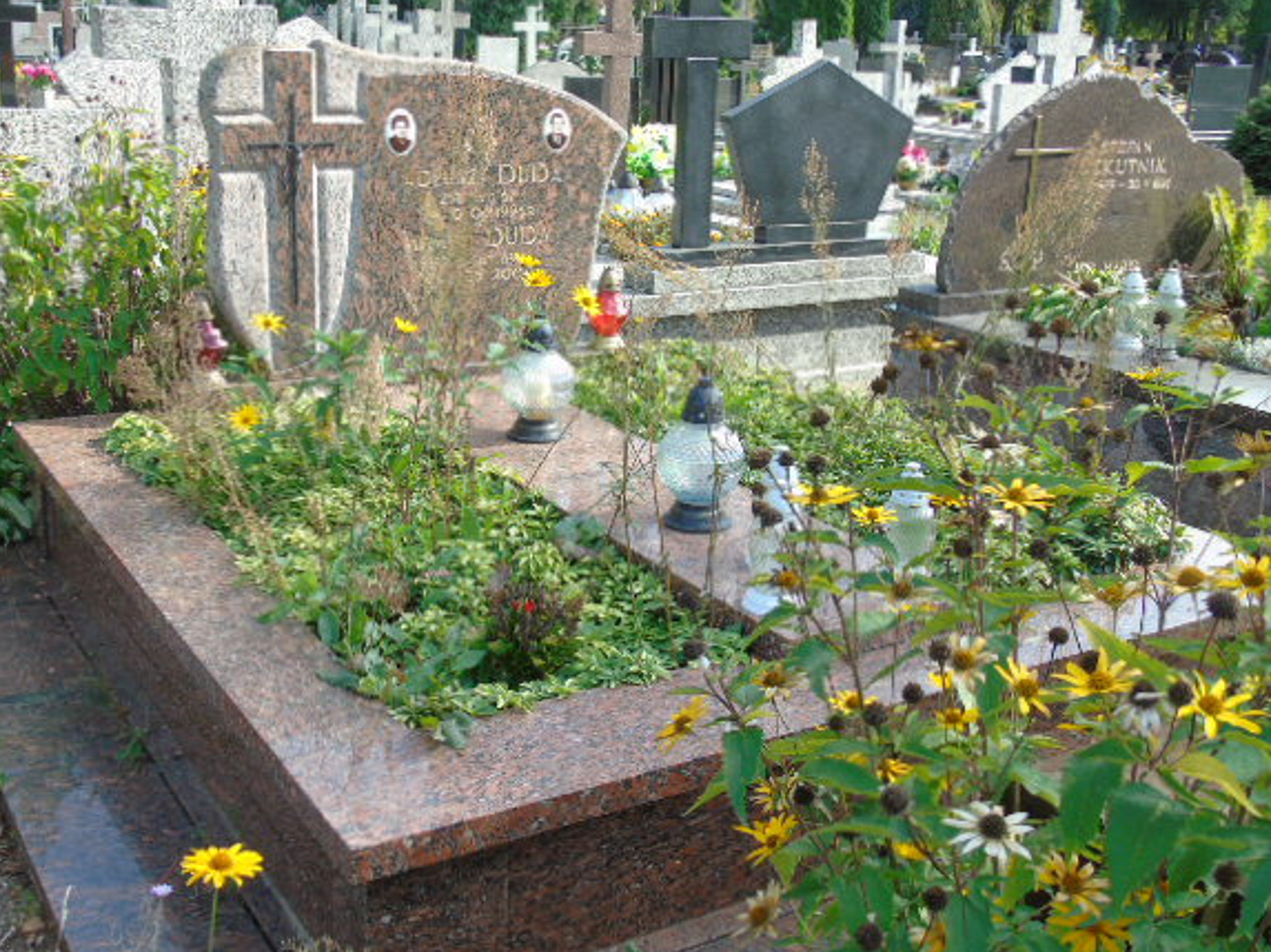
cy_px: 457
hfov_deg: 49.0
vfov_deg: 37.7
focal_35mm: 38
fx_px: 1394
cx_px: 632
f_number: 3.8
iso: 80
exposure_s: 1/160
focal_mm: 6.1
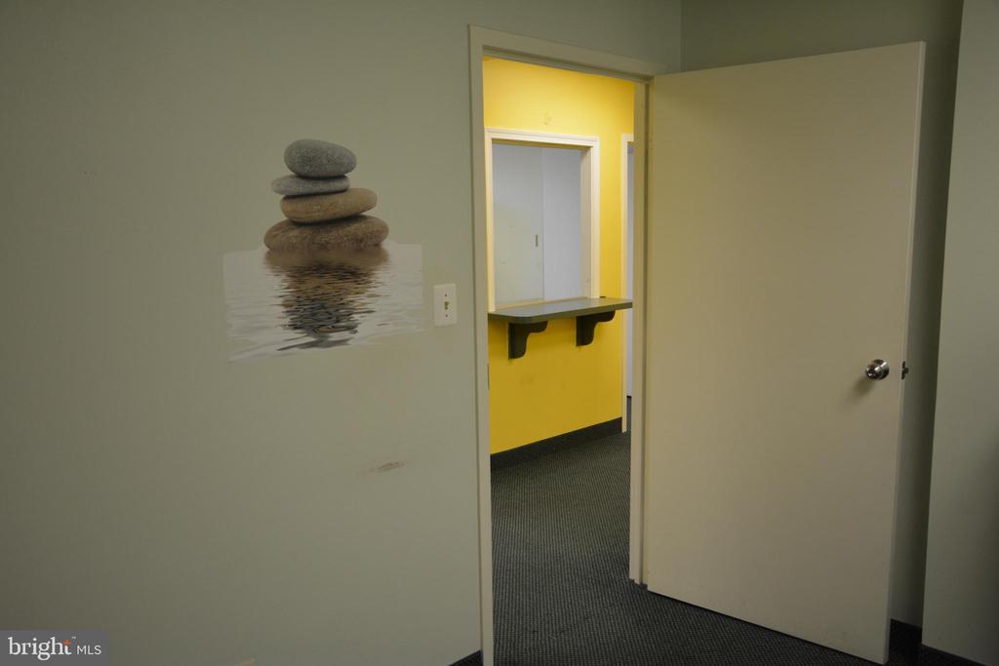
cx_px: 500
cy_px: 333
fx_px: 791
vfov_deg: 45.7
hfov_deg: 64.5
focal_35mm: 28
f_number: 4
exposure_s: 1/60
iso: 560
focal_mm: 19
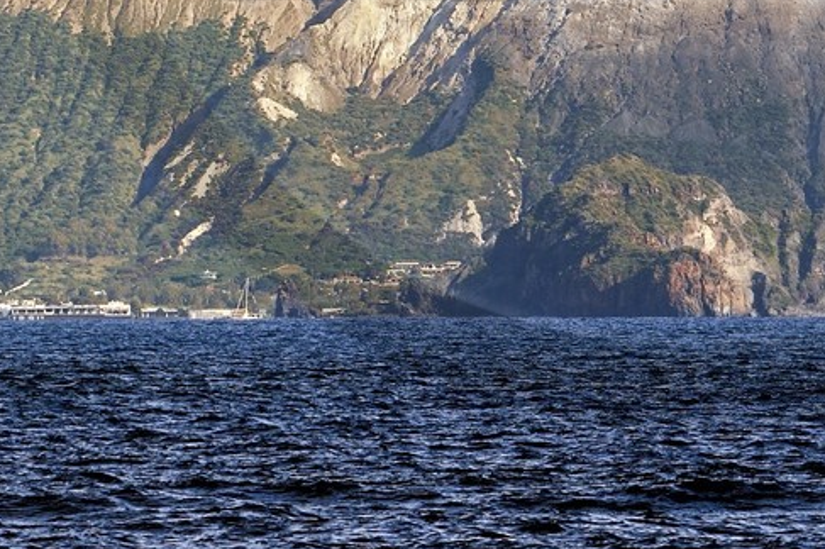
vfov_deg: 2.1
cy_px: -276
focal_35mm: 657
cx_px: 698
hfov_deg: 3.1
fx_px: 15046
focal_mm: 200
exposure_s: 1/800
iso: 200
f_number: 8
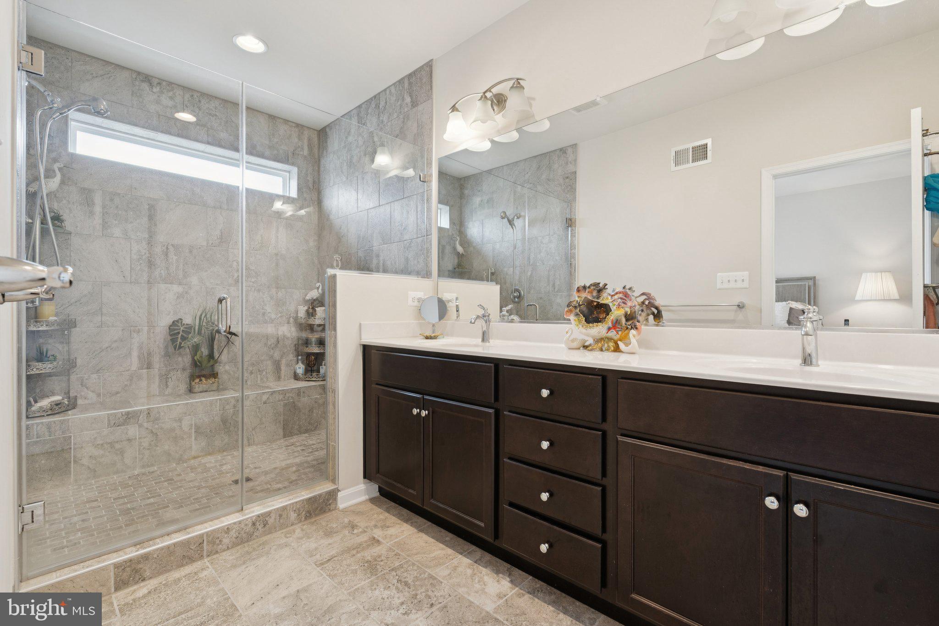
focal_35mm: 16
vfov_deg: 72.0
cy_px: 313
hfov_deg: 95.0
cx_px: 470
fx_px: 430
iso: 200
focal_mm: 16.5
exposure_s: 1/10
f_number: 7.1
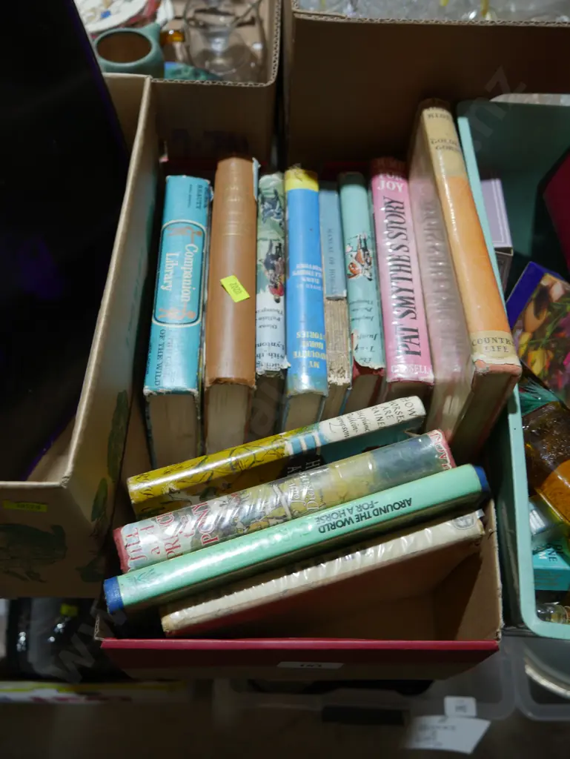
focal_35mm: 32
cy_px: 380
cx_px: 285
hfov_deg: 44.2
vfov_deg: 56.8
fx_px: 702
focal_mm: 16
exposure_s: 1/80
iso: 200
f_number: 3.6
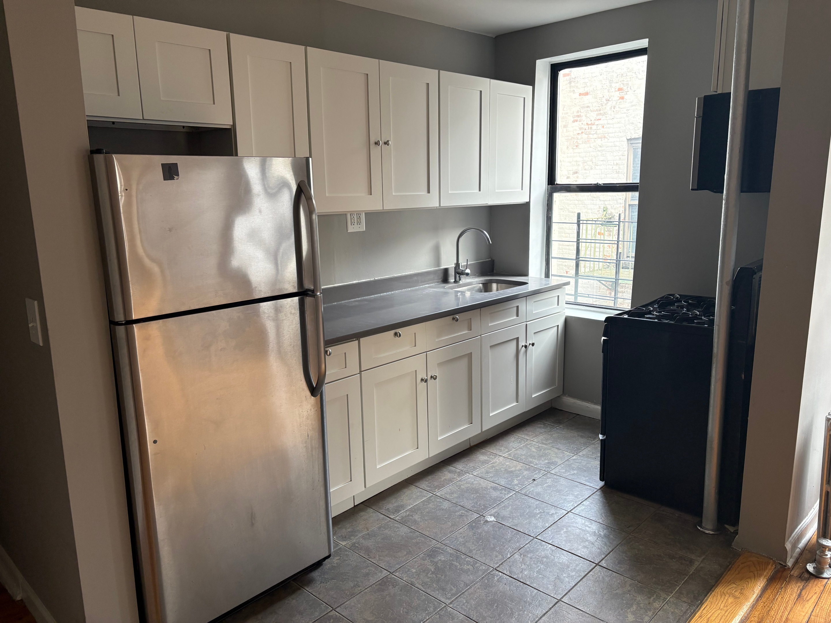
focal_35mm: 26
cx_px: 416
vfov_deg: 53.1
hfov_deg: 67.3
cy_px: 312
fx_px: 624
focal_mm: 5.96
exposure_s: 1/105
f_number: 1.6
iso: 125
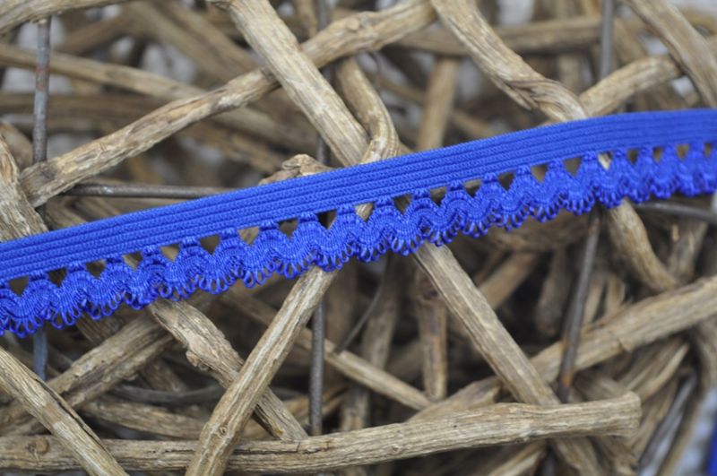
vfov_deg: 17.4
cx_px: 358
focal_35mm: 78
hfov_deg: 26.0
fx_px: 1551
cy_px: 238
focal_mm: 52
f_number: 5.6
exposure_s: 1/60
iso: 400
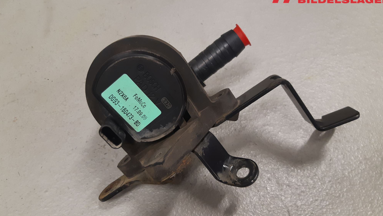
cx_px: 194
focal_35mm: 29
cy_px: 118
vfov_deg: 40.1
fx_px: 295
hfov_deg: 66.1
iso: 125
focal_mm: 3.93
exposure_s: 1/50
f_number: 1.7
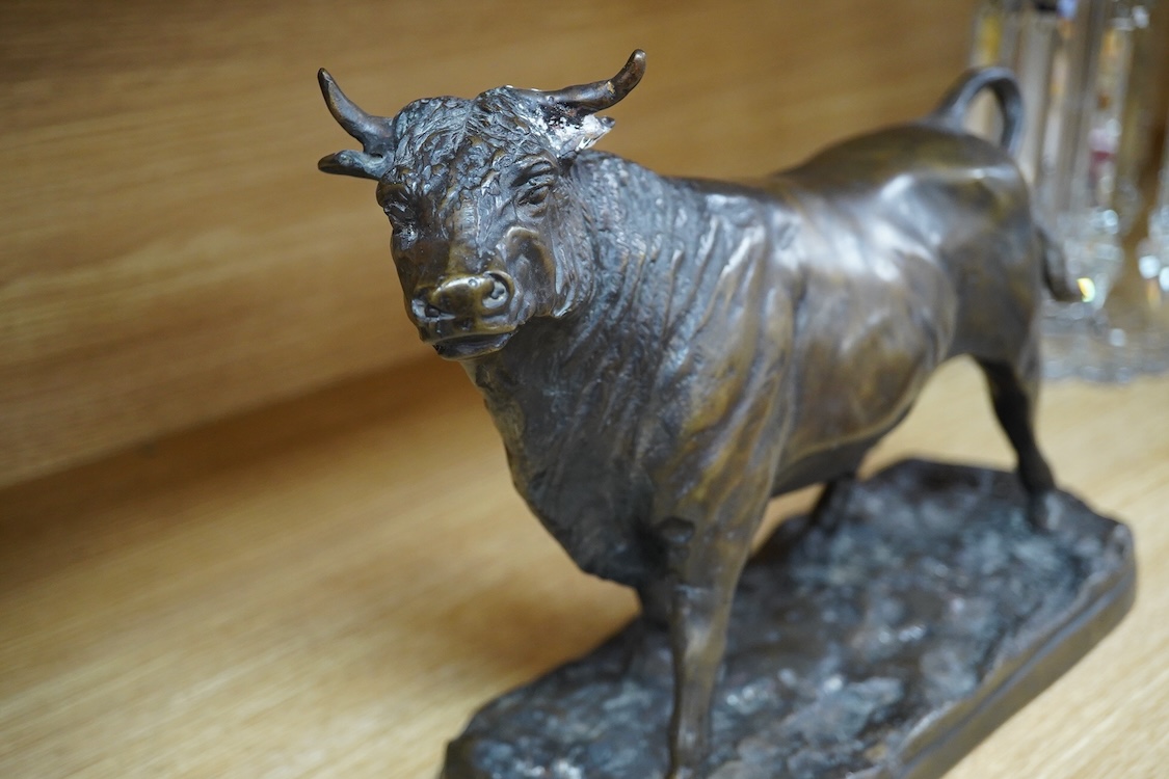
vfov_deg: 29.9
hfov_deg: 43.6
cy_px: 390
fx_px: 1461
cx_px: 584
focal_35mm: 45
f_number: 6.3
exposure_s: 1/160
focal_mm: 30
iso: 2500
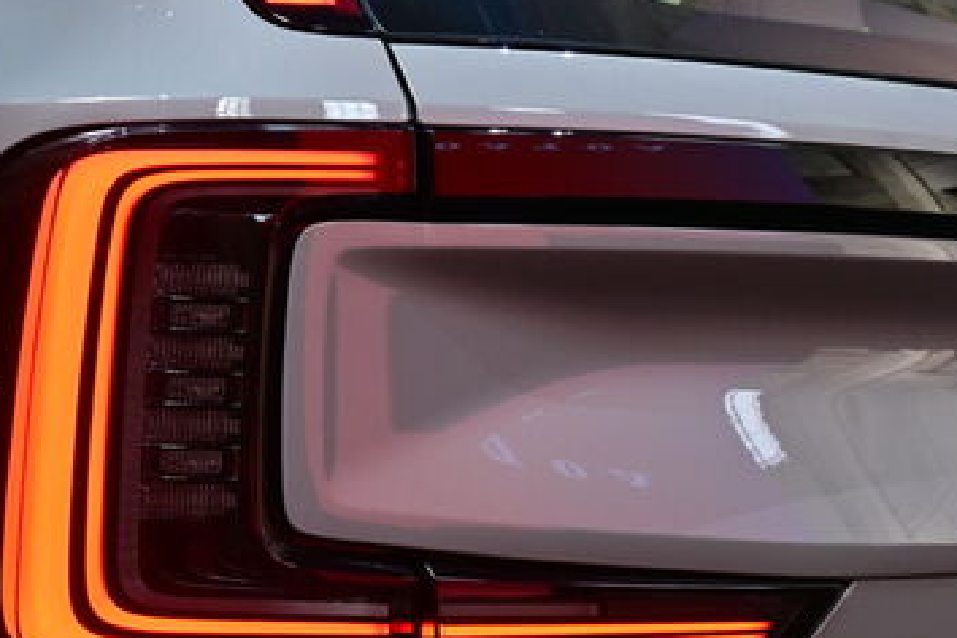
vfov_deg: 17.2
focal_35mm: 79
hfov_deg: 25.4
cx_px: 660
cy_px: 428
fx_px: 2108
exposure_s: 1/200
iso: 500
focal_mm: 30.5
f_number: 6.3
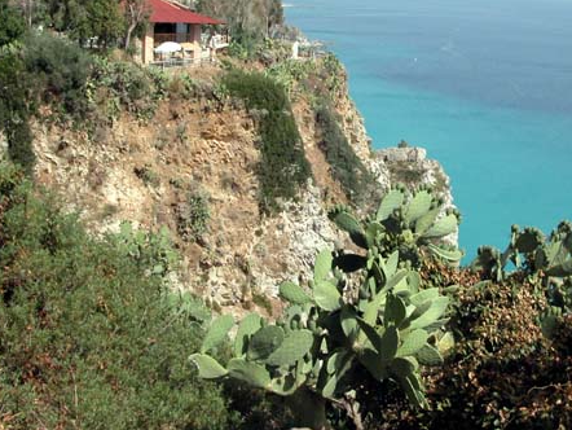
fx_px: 827
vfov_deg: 28.8
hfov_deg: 37.7
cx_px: 383
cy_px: 126
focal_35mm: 50
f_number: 7.1
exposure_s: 1/348
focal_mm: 8.9
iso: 100
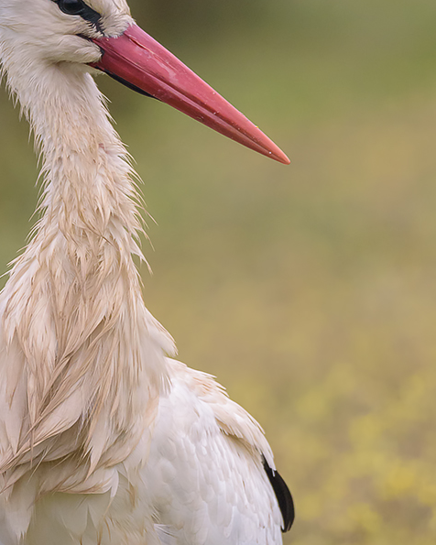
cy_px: 566
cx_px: 137
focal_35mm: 1065
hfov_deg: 1.5
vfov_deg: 1.8
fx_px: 17178
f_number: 7.1
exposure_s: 1/400
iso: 1400
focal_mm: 450
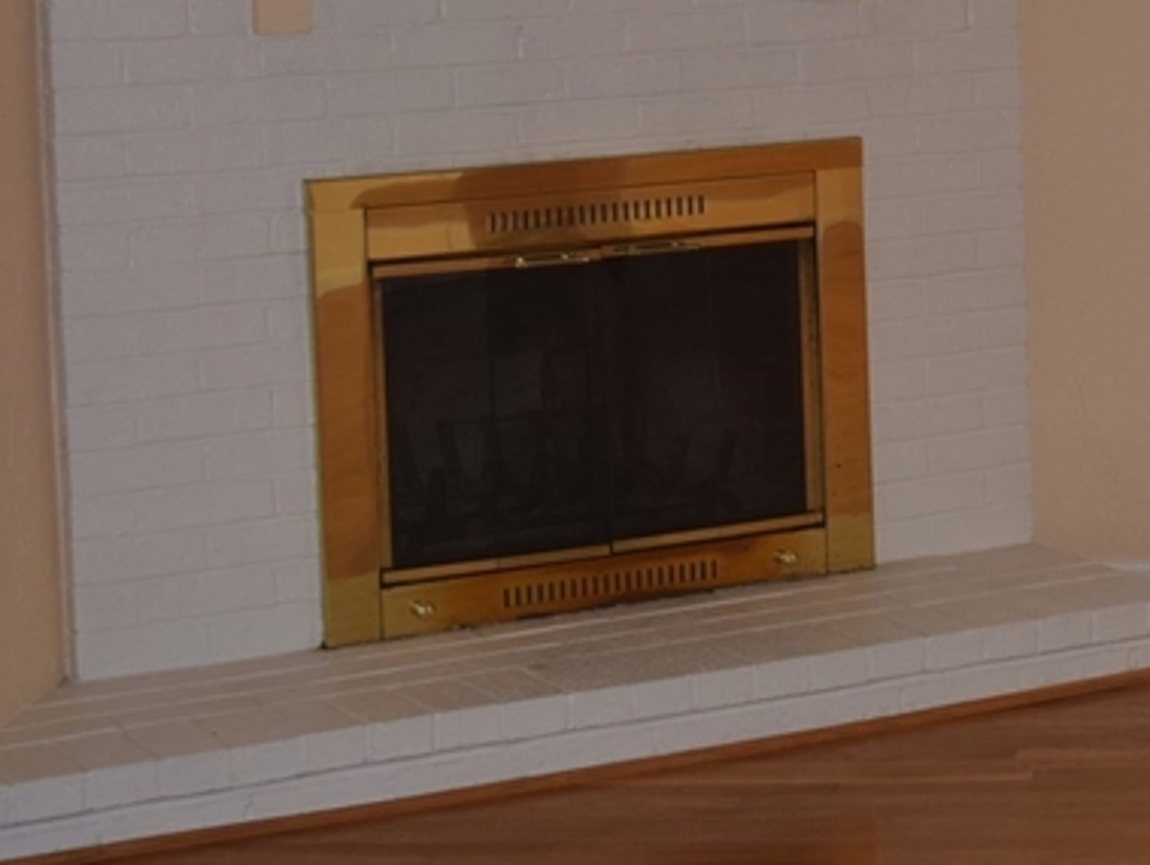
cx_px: 1323
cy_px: 105
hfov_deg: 17.3
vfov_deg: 13.5
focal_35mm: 109
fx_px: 3625
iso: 400
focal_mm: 28
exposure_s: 1/125
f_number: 5.6
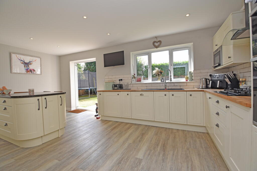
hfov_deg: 100.4
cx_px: 128
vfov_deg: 77.3
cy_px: 86
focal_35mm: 15
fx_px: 107
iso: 140
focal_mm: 10
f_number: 5
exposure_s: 1/200
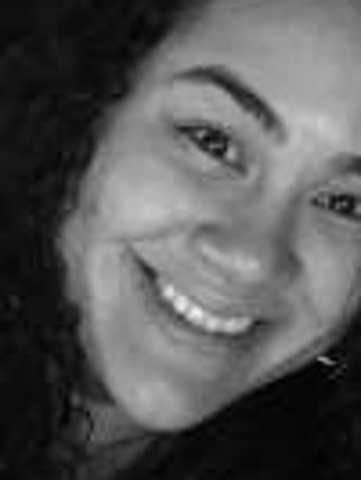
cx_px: 513
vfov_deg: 20.0
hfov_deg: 14.5
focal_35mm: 96
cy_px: 34
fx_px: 1333
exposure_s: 1/16
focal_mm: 2.87
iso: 800
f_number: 2.2
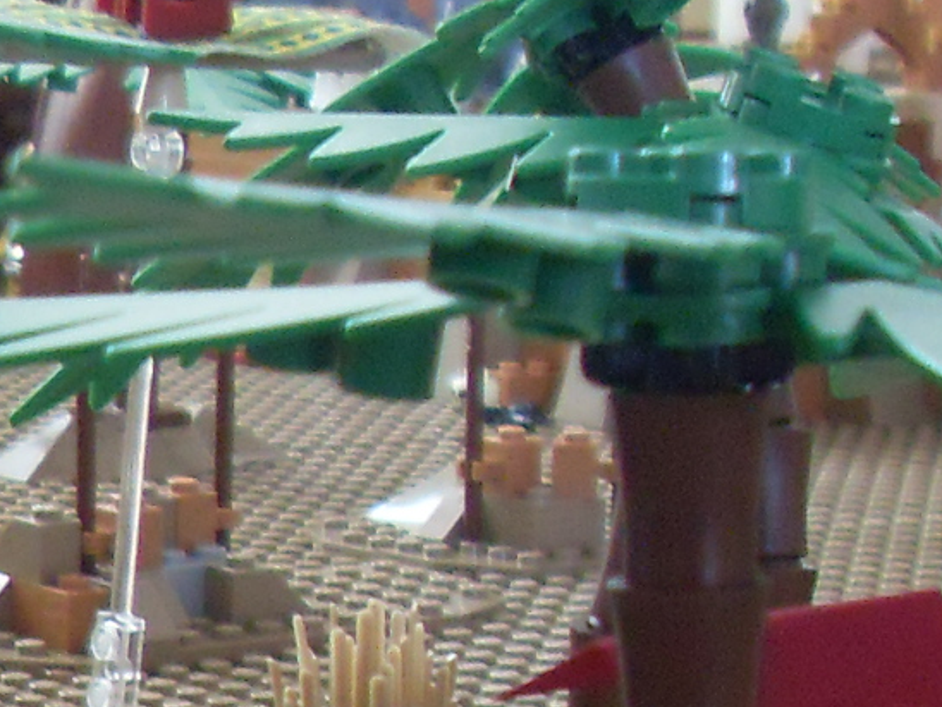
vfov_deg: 8.1
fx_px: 4762
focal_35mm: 175
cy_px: 1343
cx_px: -53
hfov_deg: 11.2
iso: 200
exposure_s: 1/15
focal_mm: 6.3
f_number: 2.8
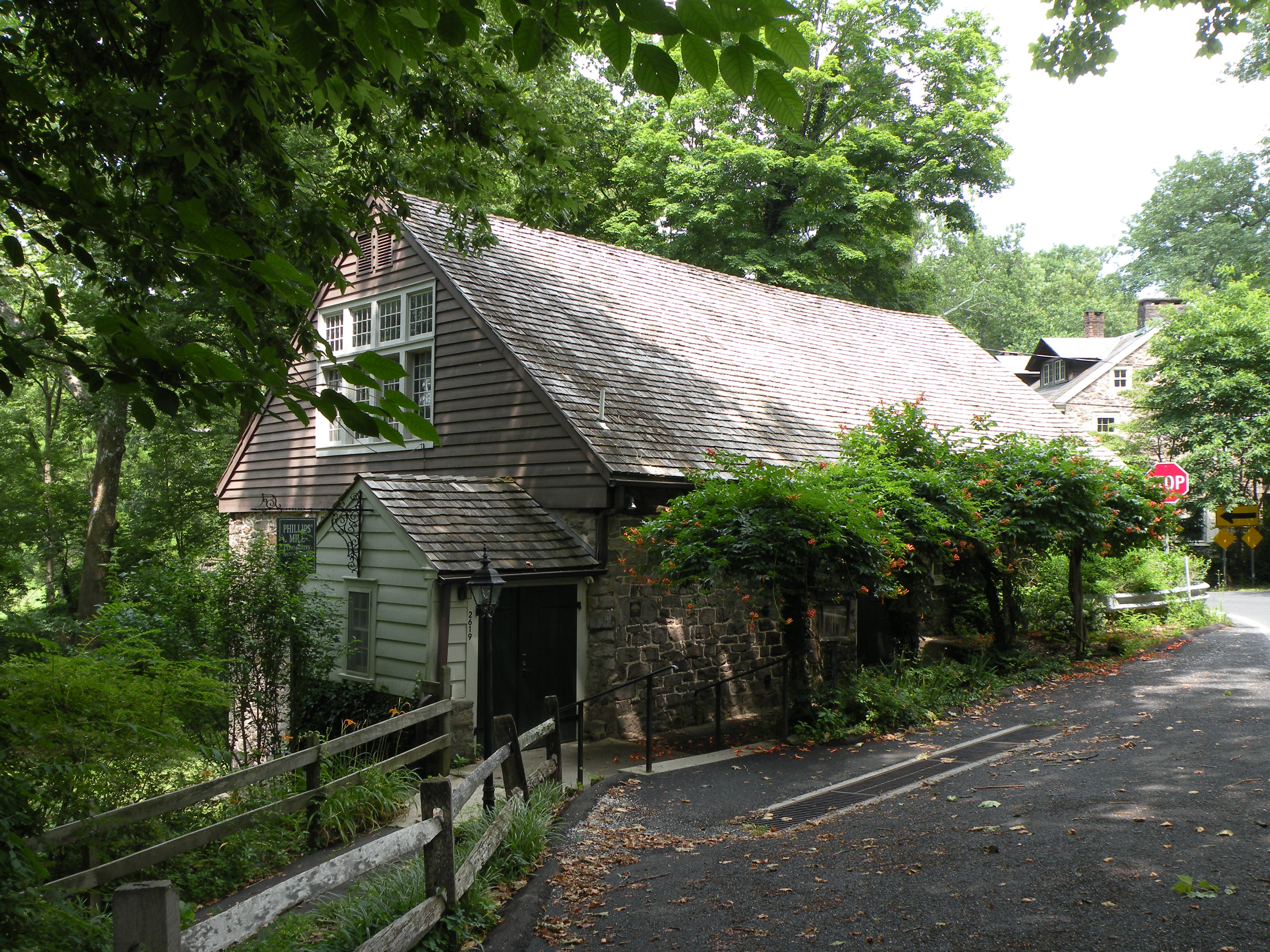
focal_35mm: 33
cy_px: 476
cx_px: 635
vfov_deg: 42.9
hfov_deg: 55.4
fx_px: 1211
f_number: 4.5
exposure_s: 1/87.2
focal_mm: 5.8
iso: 64
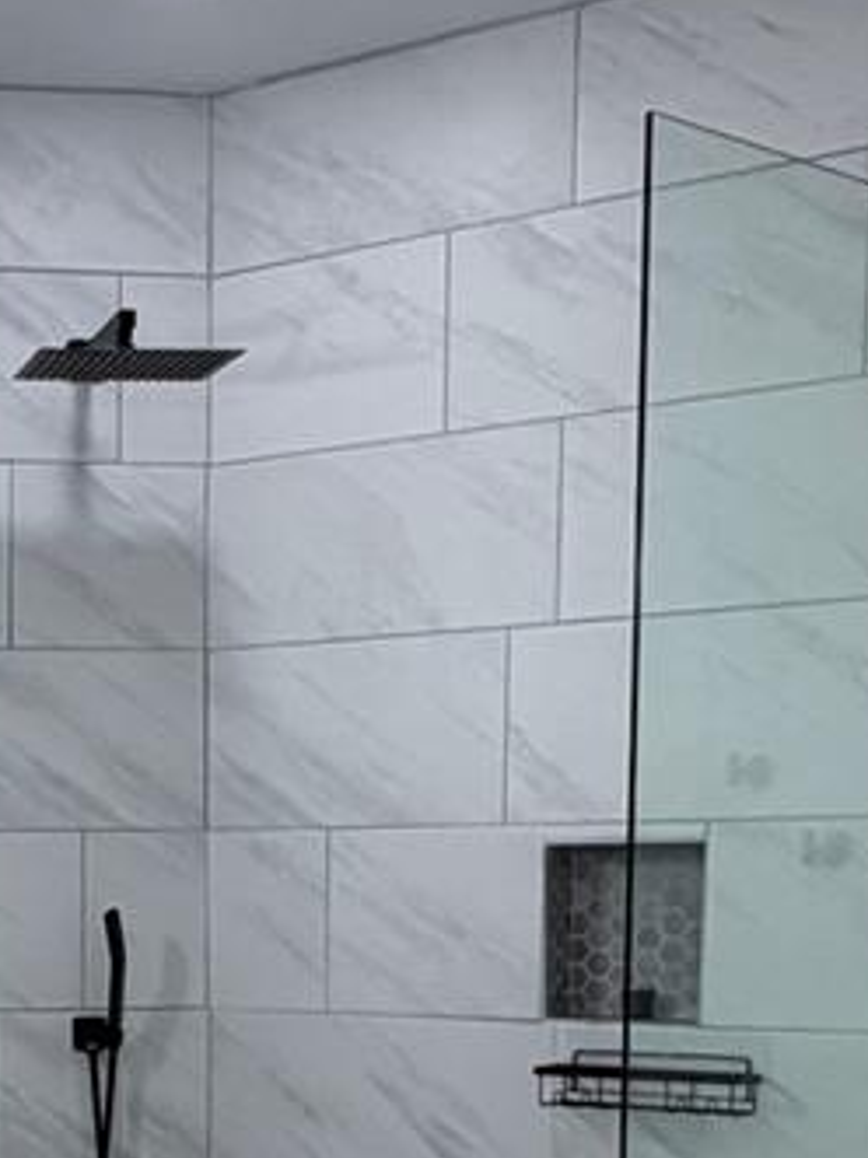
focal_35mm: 65
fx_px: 2175
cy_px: 1130
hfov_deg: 21.4
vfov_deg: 28.2
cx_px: -88
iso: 100
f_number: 2.2
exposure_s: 1/120
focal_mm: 2.22
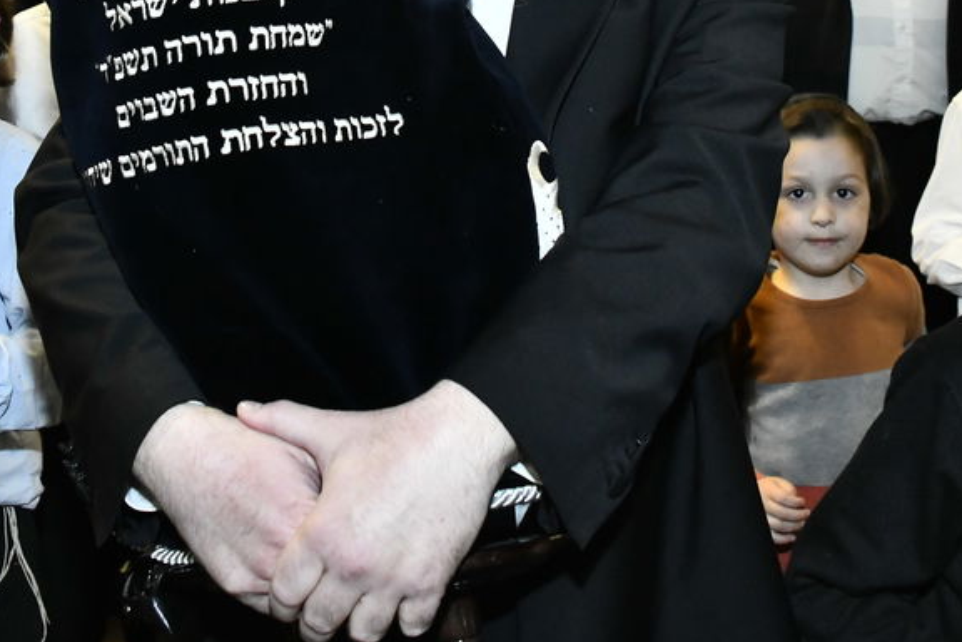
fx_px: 1817
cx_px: 456
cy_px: -125
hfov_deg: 29.7
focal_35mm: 68
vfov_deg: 18.9
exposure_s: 1/125
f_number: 5.6
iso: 2000
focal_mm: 28
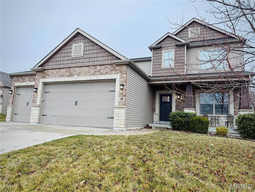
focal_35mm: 24
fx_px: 177
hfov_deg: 71.6
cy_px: 96
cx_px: 128
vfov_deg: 56.8
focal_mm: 6.76
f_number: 1.78
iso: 80
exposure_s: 1/275
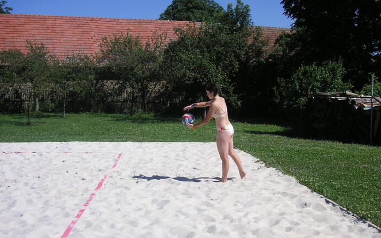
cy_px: 120
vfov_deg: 28.6
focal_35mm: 45
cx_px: 195
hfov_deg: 44.3
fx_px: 467
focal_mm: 6.1
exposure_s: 1/250
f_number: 6.7
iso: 50
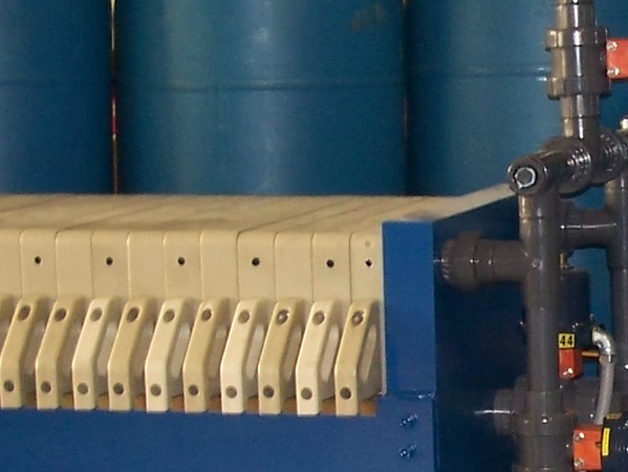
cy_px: 505
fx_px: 2868
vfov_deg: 9.3
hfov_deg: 12.0
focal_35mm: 158
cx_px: 897
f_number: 2.8
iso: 200
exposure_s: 1/60
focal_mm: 7.8
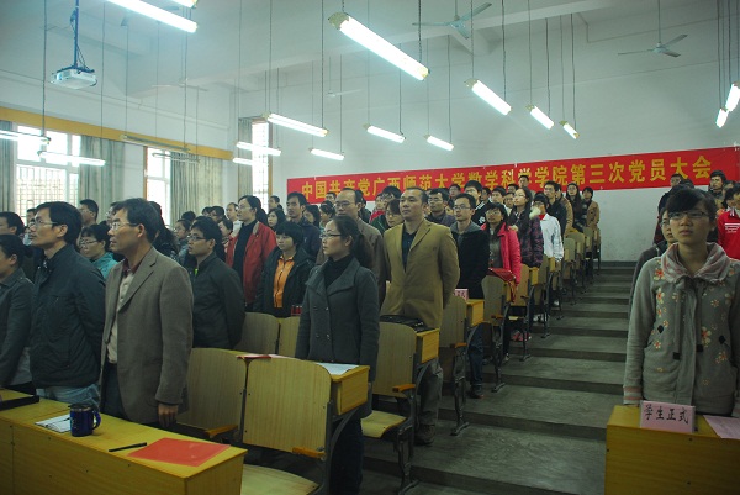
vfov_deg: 48.0
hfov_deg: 67.3
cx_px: 370
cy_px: 248
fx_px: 555
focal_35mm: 27
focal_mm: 18
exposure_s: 1/10
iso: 400
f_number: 3.5
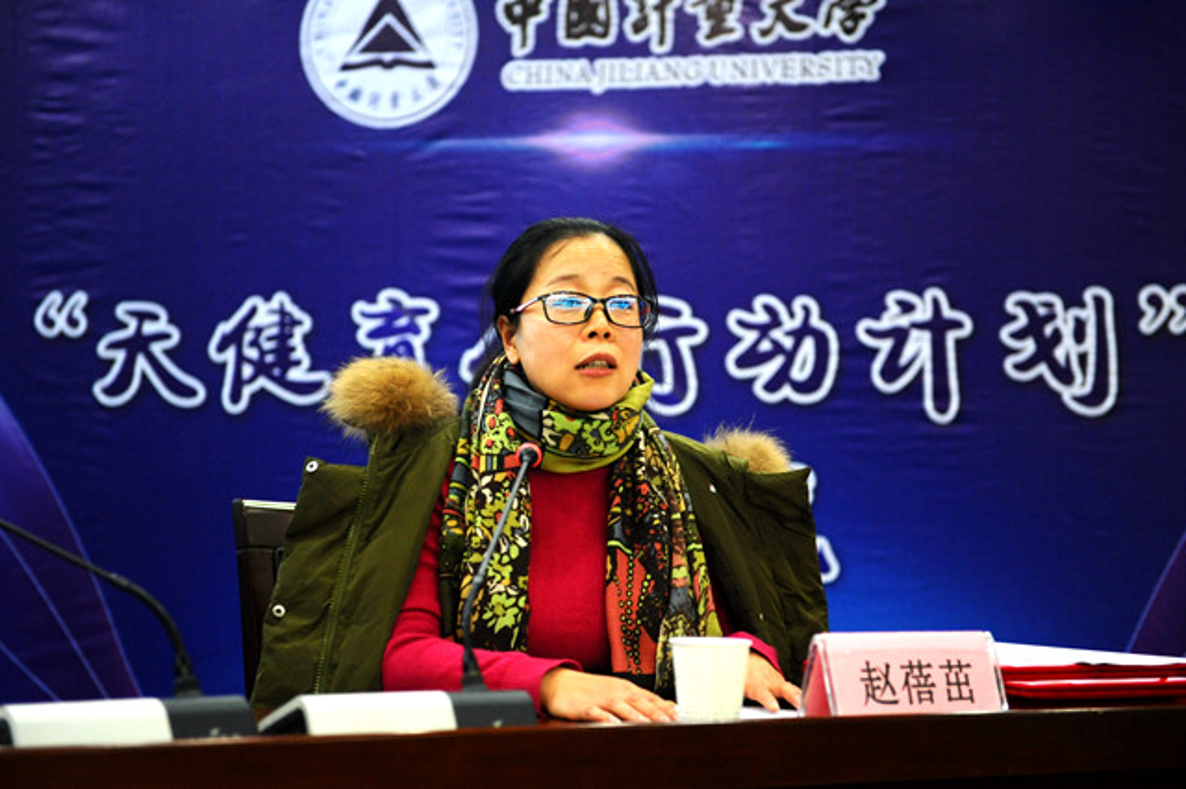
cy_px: 394
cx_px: 593
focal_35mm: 66
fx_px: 2173
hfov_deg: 30.5
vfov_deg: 20.6
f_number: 2.8
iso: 2500
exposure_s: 1/125
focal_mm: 66
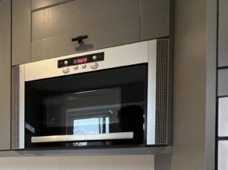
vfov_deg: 37.1
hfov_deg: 43.3
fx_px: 224
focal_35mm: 34
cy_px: 172
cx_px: -16
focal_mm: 1.57
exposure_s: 1/50
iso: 125
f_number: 1.8
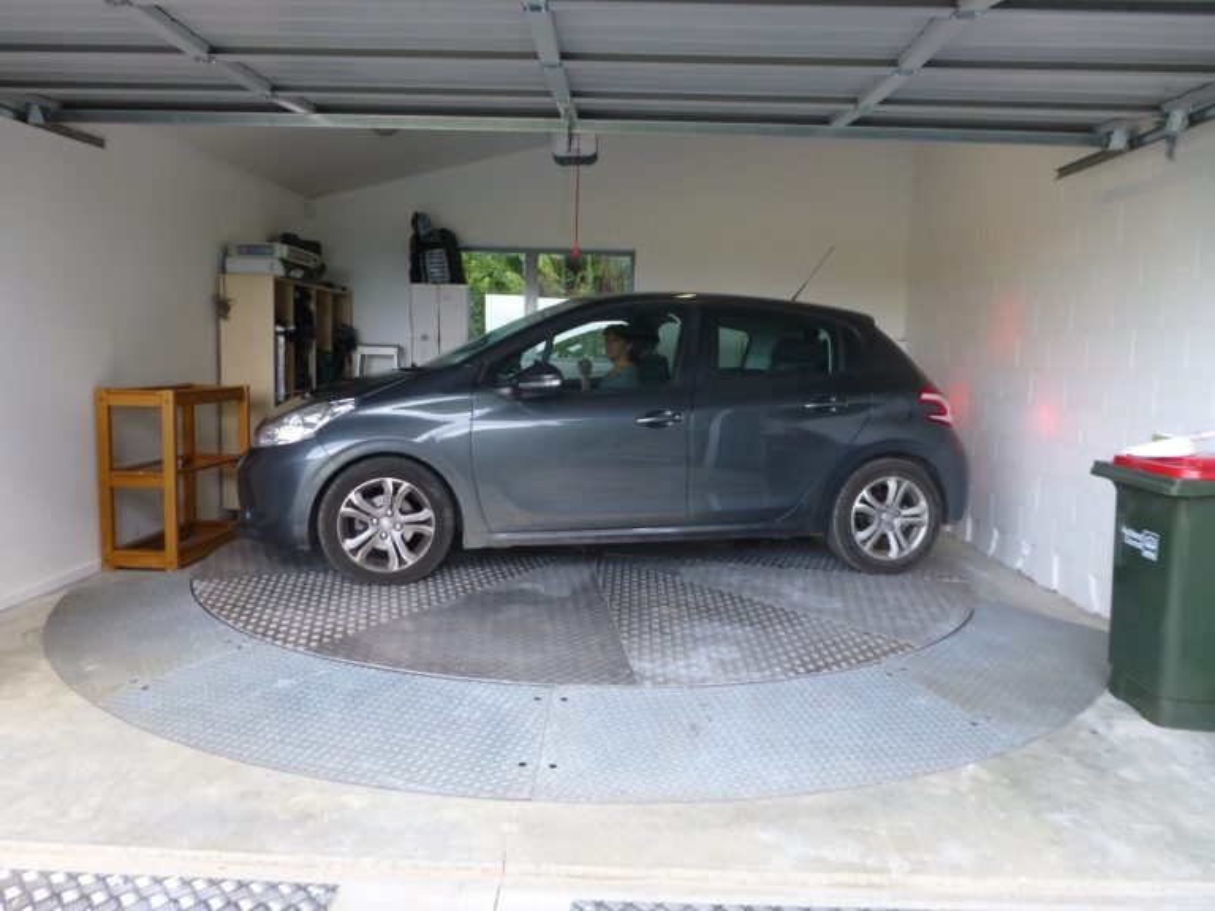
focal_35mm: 24
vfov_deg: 56.8
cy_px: 456
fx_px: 842
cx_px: 608
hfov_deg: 71.6
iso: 125
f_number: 3.3
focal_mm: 4.3
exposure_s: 1/60
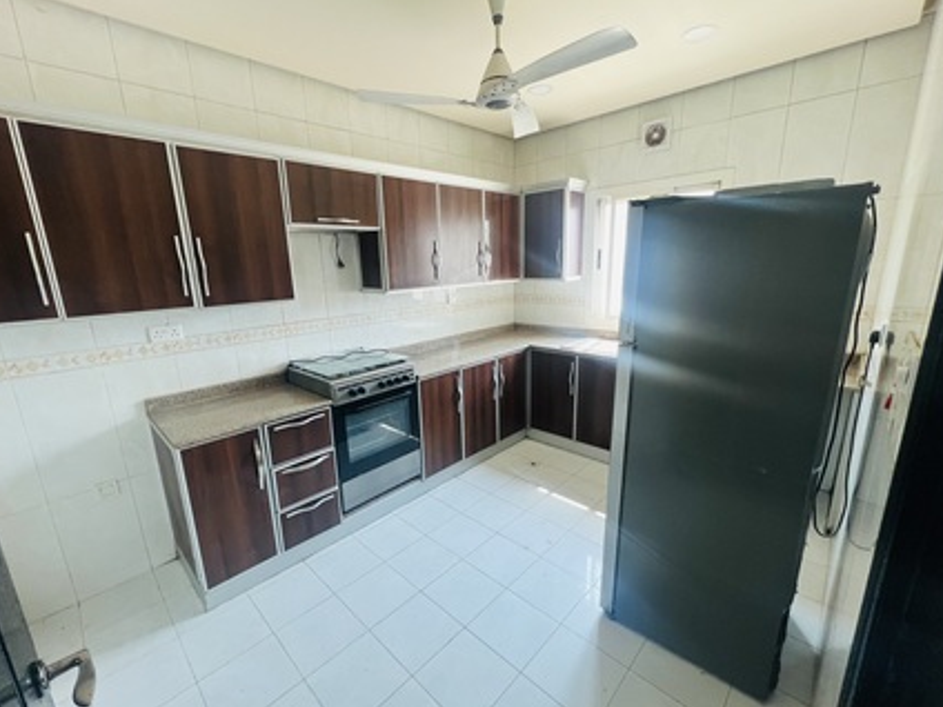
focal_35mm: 14
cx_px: 453
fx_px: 381
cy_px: 359
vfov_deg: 85.7
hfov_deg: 102.0
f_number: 1.8
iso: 200
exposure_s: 1/99
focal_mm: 1.57
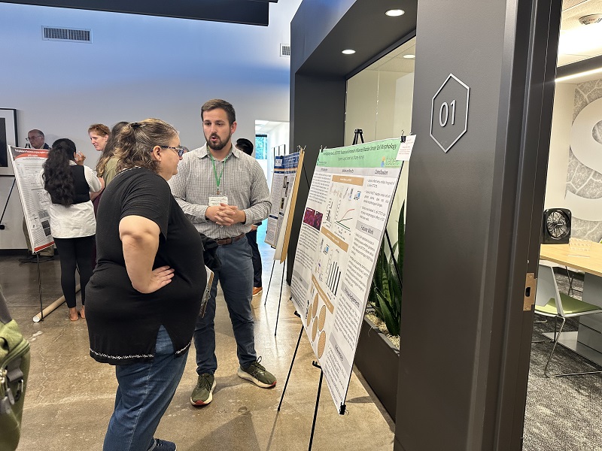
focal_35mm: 24
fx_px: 417
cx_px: 301
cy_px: 226
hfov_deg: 71.6
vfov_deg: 56.8
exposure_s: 1/60
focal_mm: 6.86
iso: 160
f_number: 1.78
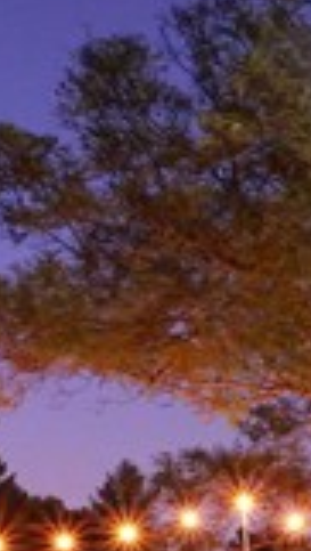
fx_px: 1139
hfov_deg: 14.6
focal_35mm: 78
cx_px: 451
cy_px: 657
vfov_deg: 24.6
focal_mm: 9
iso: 3200
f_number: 5.6
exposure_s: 1/2.5
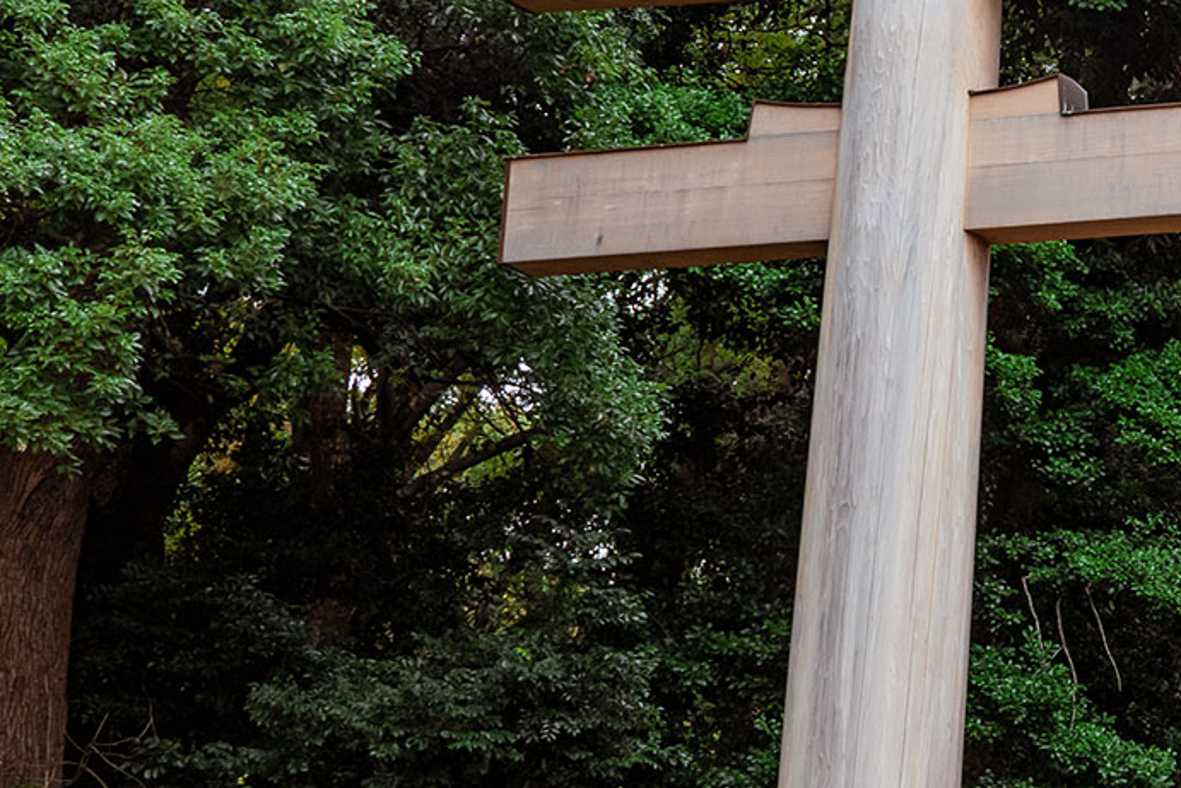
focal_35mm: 102
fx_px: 3337
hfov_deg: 18.1
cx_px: 1723
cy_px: 557
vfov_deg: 13.4
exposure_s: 1/80
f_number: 5.6
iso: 320
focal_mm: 21.7
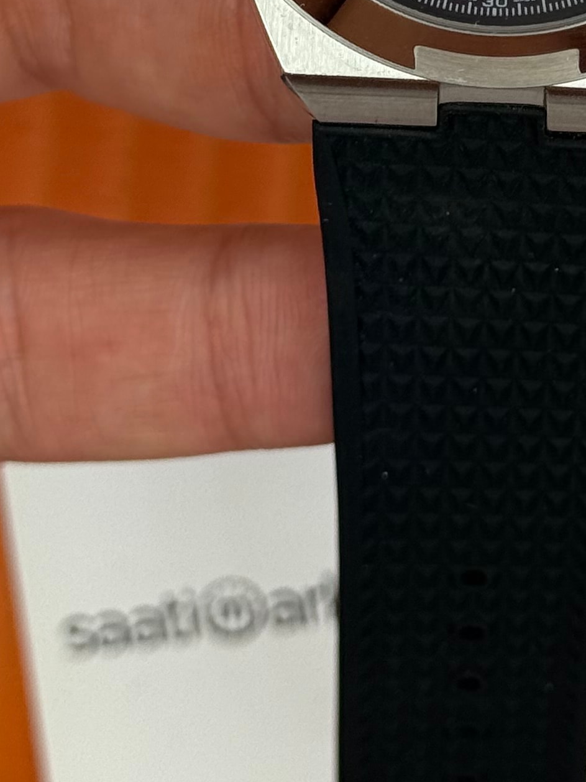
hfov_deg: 9.6
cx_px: 502
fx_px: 3475
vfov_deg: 12.6
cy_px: -93
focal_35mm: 154
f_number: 1.78
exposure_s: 1/578
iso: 64
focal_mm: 6.76
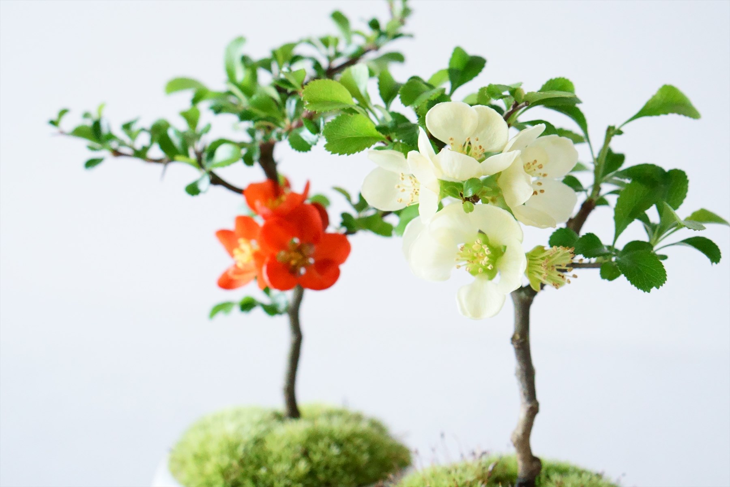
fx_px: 1521
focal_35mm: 75
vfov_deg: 18.2
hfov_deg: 27.0
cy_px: 244
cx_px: 365
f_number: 5
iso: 4000
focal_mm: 50
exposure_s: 1/100
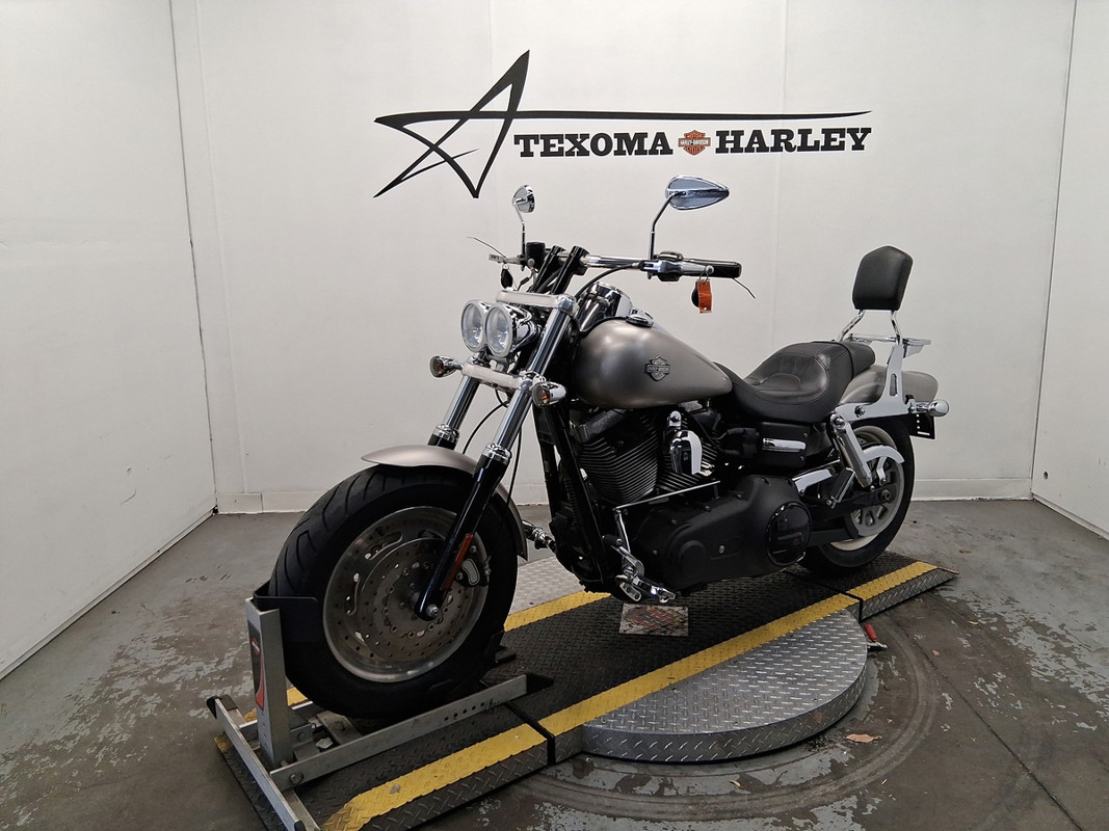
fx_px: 833
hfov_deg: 67.3
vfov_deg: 53.1
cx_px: 554
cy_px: 416
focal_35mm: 26
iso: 120
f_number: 1.8
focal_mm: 3.98
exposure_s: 1/120
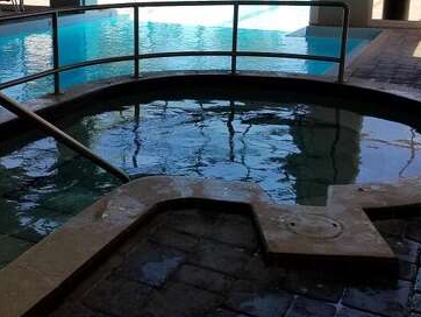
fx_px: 596
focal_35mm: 49
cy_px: 84
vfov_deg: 29.3
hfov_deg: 38.4
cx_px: 135
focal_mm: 4.2
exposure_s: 1/760
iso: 40
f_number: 1.7
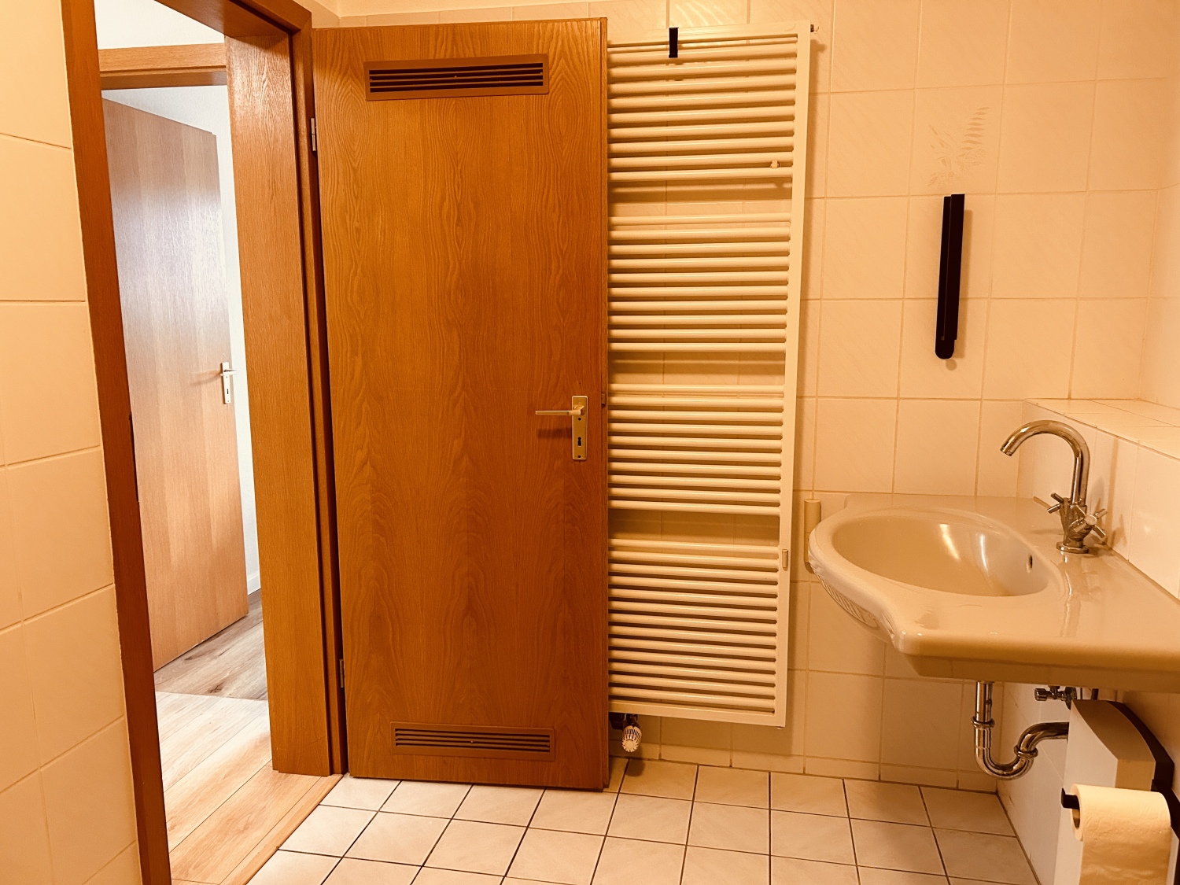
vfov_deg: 53.1
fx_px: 886
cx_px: 590
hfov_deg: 67.3
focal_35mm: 26
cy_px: 442
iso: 320
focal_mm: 5.7
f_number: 1.5
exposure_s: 1/50
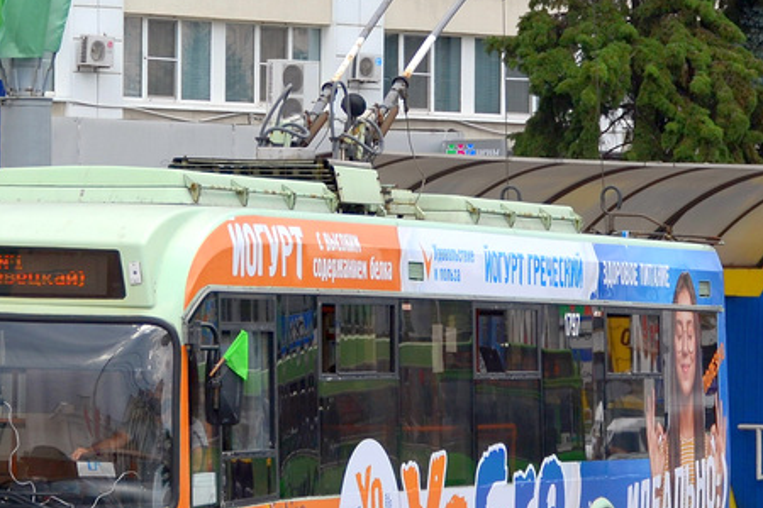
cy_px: 193
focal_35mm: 248
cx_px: 280
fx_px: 5256
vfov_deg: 5.5
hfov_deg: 8.3
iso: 100
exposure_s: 1/400
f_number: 5.6
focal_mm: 62
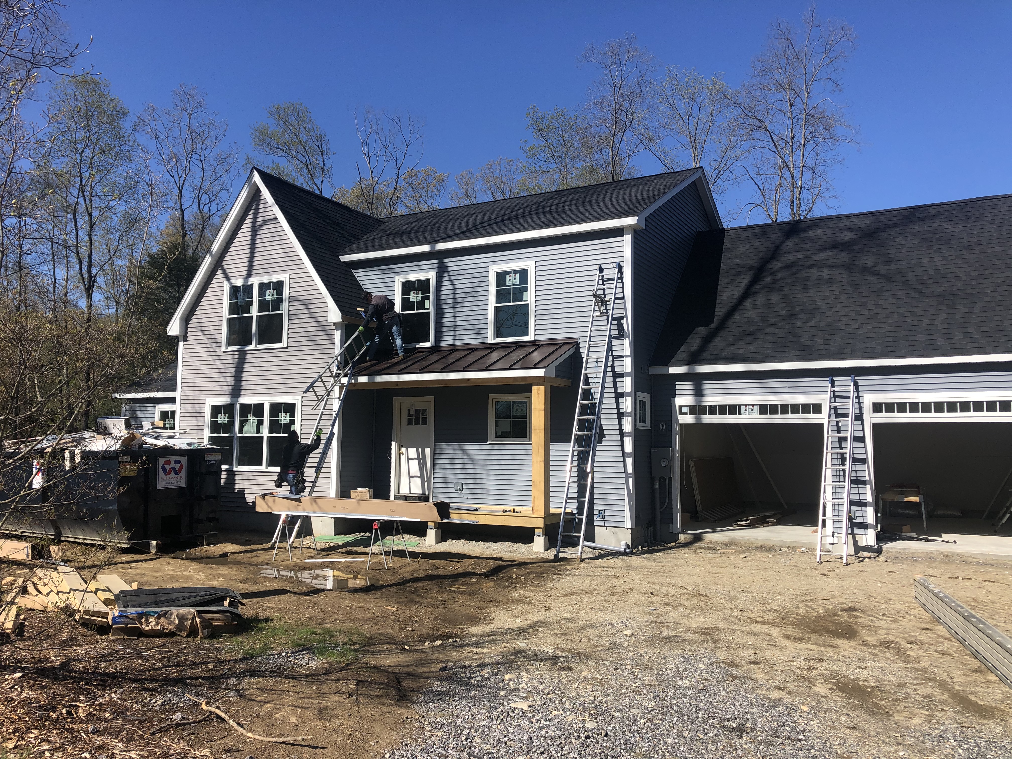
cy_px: 380
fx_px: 819
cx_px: 506
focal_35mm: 28
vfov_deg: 49.7
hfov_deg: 63.4
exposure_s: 1/2183
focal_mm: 3.99
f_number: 1.8
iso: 20
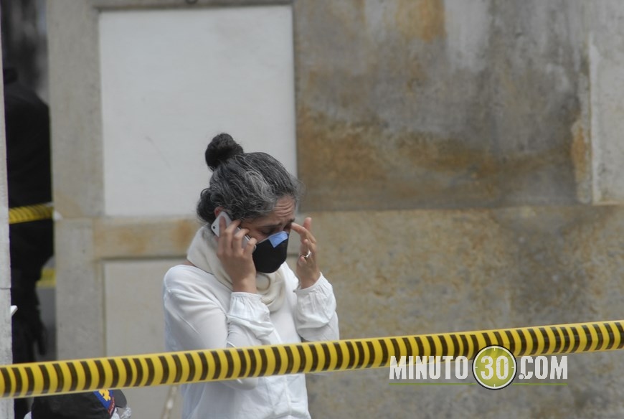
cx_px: 312
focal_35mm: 450
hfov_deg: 4.6
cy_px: 210
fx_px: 7816
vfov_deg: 3.1
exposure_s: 1/500
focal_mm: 300
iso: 400
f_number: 7.1
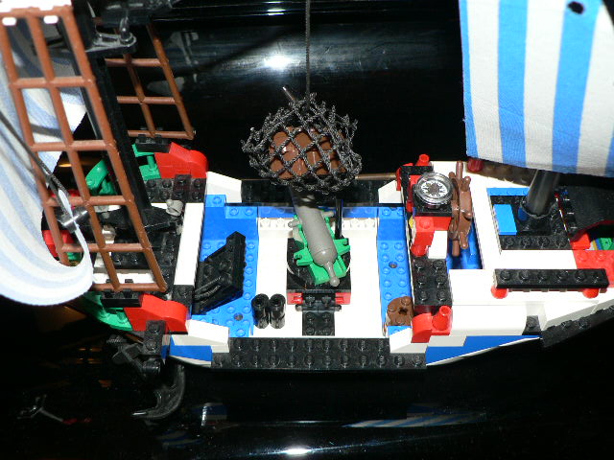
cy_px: 230
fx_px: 639
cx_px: 307
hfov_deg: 51.4
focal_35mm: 36
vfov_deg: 39.7
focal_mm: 6
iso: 100
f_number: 2.8
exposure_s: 1/60
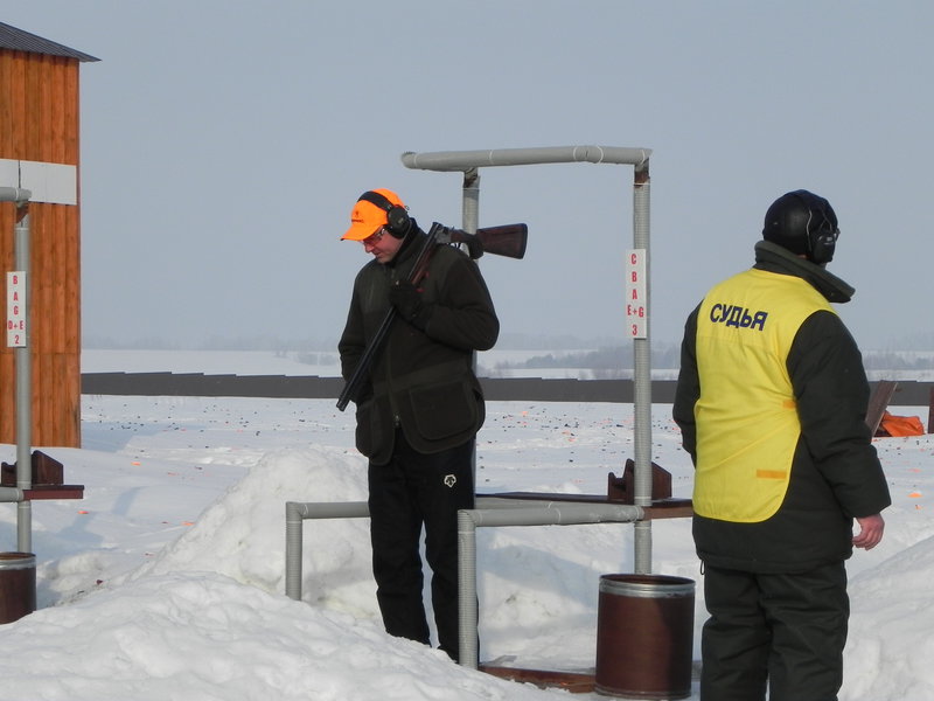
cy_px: 350
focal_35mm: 144
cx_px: 467
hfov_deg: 13.7
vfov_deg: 10.3
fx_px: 3885
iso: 160
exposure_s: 1/461
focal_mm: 25.7
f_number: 8
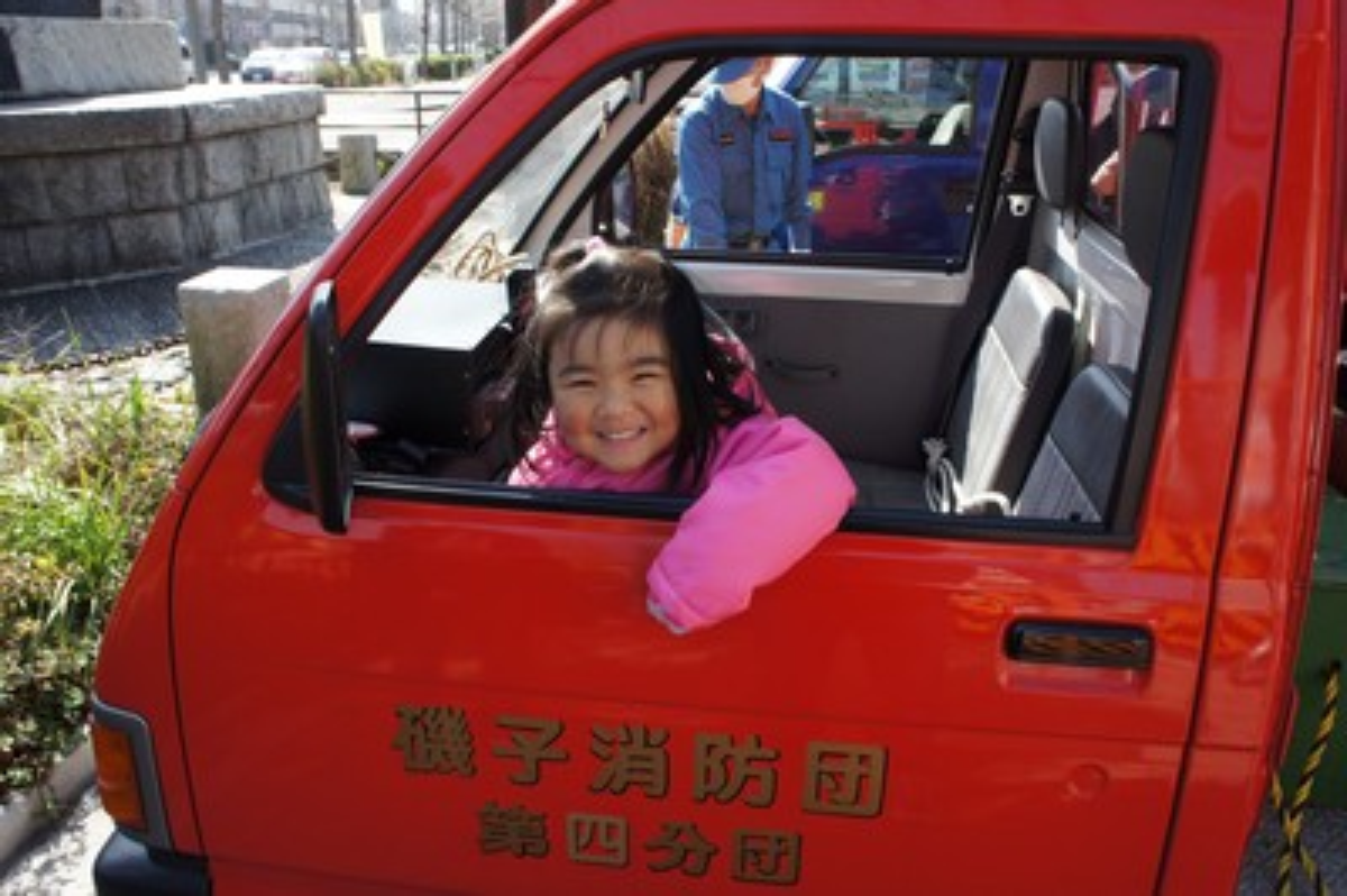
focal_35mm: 28
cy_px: 448
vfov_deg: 45.6
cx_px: 674
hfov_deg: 64.6
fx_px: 1065
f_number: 7.1
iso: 400
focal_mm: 19
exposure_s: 1/250
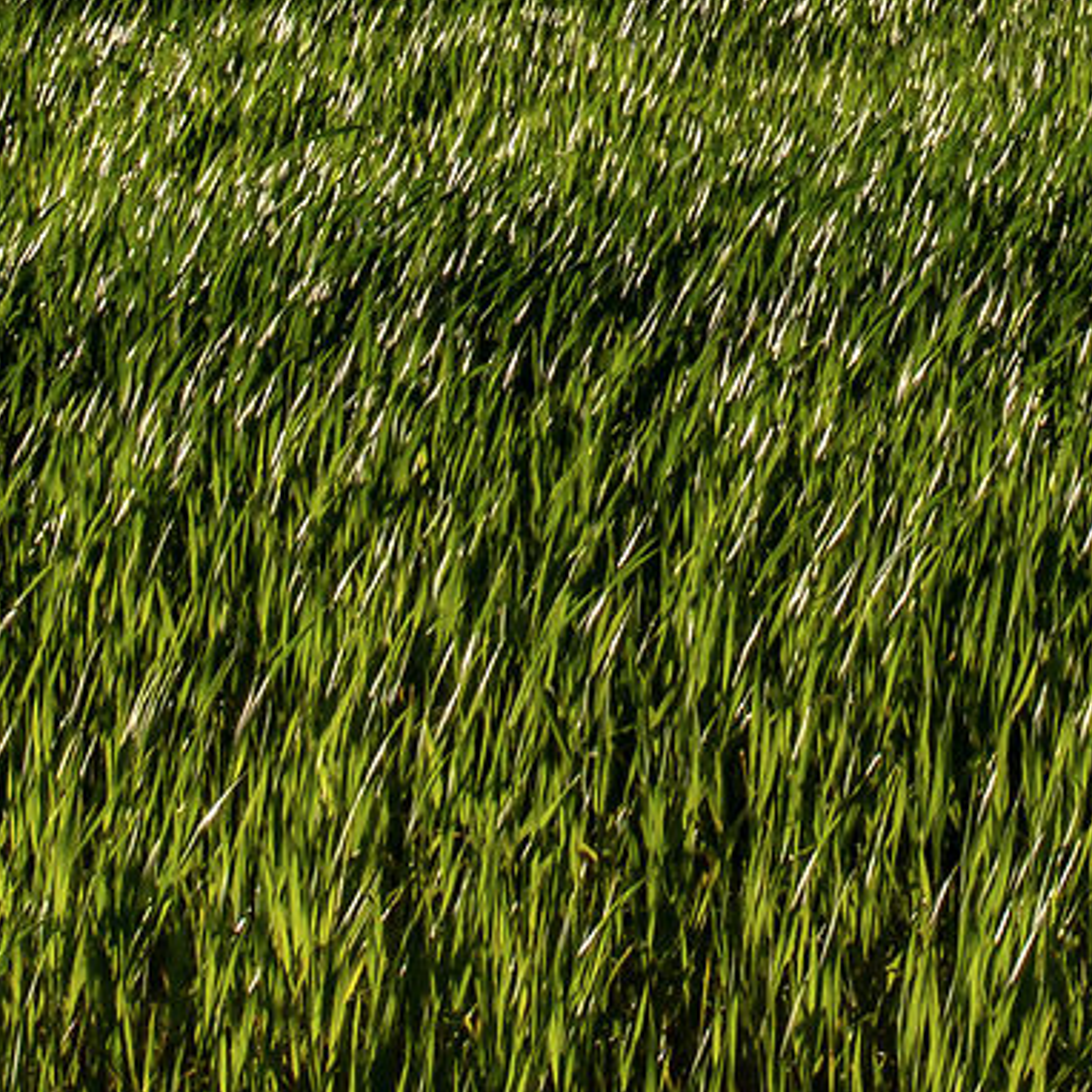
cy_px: -575
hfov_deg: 9.1
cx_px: 1092
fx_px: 6853
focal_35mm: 192
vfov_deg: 8.9
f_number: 14
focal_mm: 24
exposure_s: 1/200
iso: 100
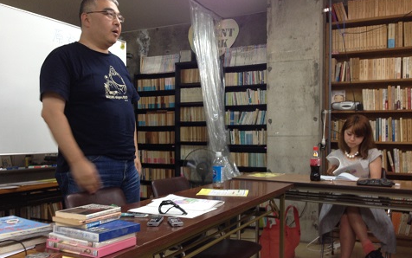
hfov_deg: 54.0
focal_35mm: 36
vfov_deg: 35.4
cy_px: 135
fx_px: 404
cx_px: 207
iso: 64
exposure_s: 1/20
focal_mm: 4.12
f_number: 2.4
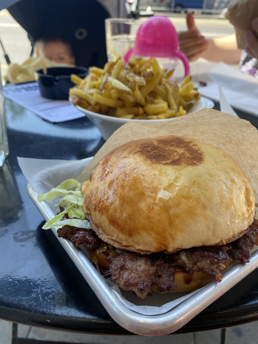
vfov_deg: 67.3
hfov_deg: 53.1
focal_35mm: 26
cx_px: 129
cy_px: 172
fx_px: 258
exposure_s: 1/284
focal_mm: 4.25
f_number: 1.8
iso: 32
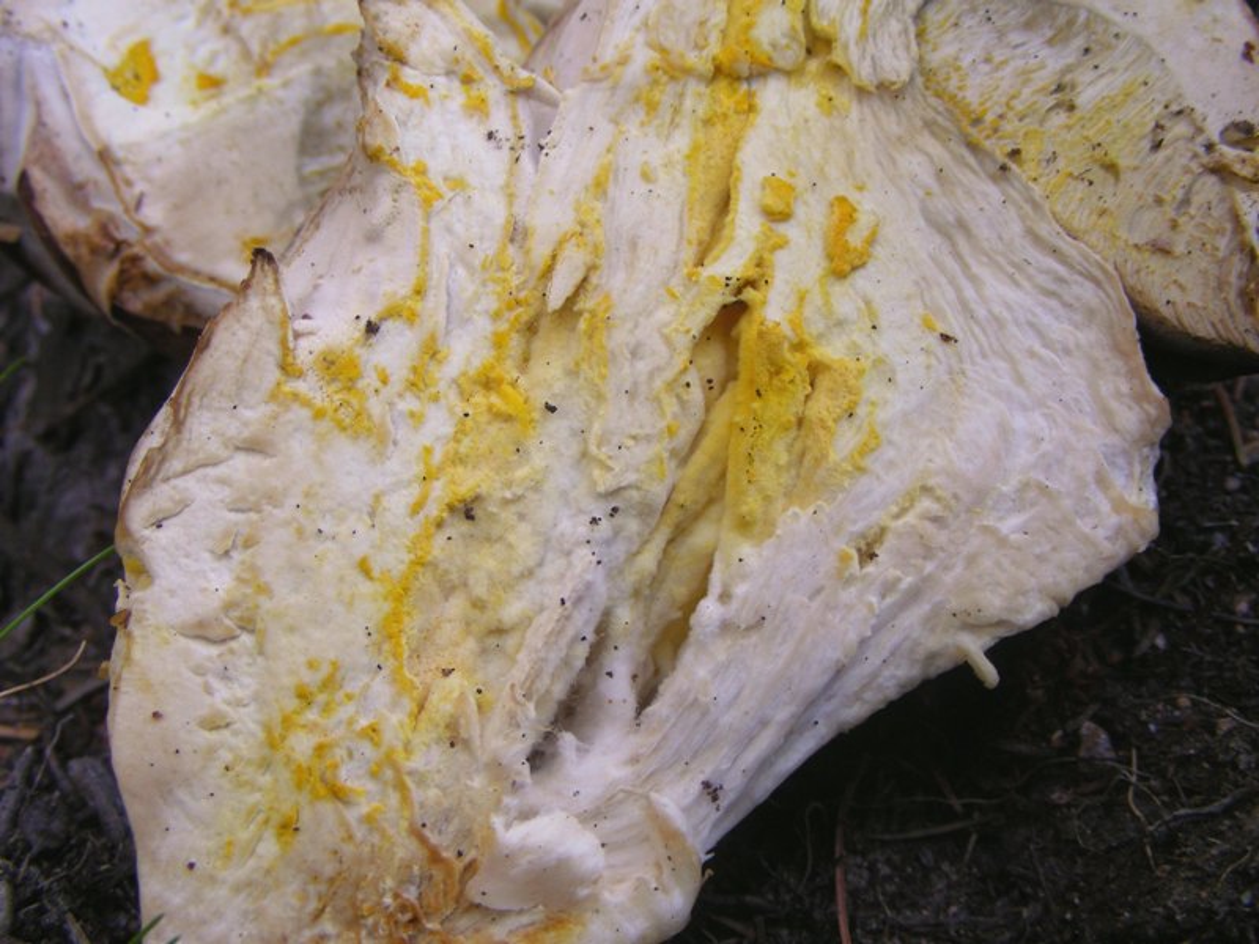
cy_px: 472
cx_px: 630
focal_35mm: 38
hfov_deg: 49.0
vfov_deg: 37.7
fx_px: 1382
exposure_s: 1/30
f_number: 3.5
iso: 90
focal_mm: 6.3
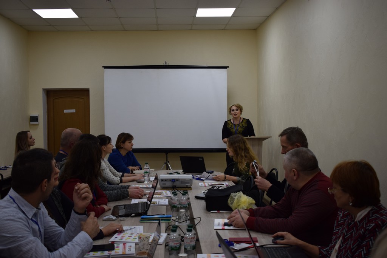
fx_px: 452
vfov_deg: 31.9
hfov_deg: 46.4
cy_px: 129
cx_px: 194
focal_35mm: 42
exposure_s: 1/80
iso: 400
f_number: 4.5
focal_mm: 28
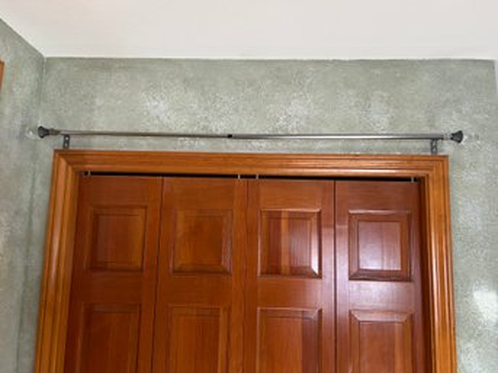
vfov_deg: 53.0
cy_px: 186
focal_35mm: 26
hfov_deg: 67.3
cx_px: 249
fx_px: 374
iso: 125
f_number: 1.5
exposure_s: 1/81
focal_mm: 5.7
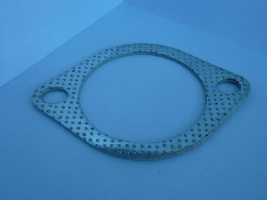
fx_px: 309
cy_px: 100
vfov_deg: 36.0
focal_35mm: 40
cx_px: 134
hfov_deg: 46.8
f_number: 3.6
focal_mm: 6.5
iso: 125
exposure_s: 1/30
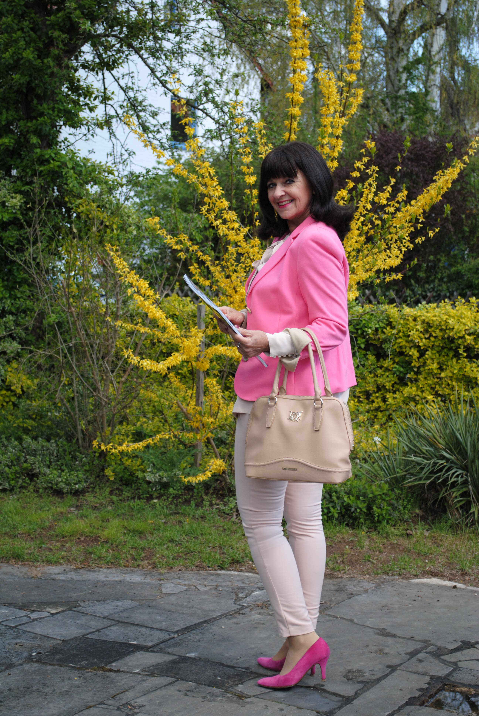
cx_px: 240
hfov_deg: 22.7
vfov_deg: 33.4
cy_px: 358
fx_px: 1194
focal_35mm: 60
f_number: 5.3
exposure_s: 1/400
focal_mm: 40
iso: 200
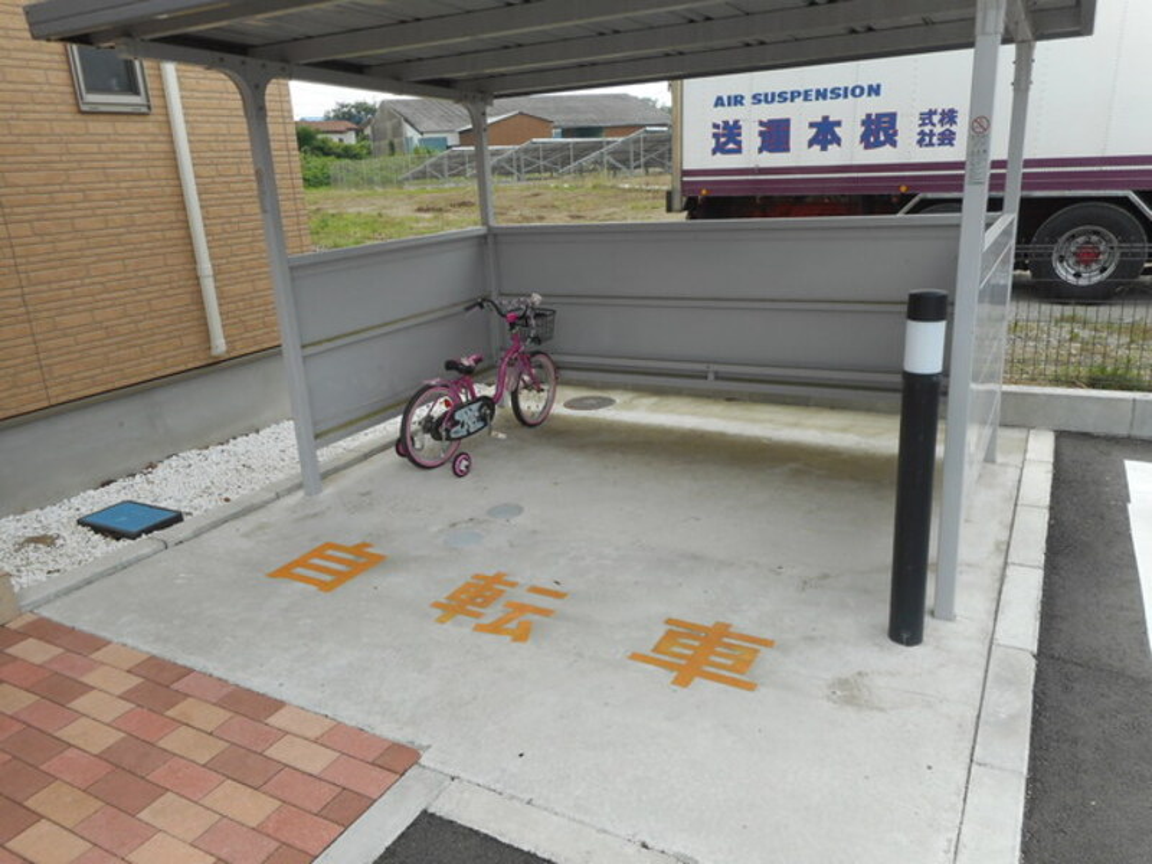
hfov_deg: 69.4
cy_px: 432
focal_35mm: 25
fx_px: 832
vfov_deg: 54.9
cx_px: 576
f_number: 3.7
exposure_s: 1/320
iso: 80
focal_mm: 4.5
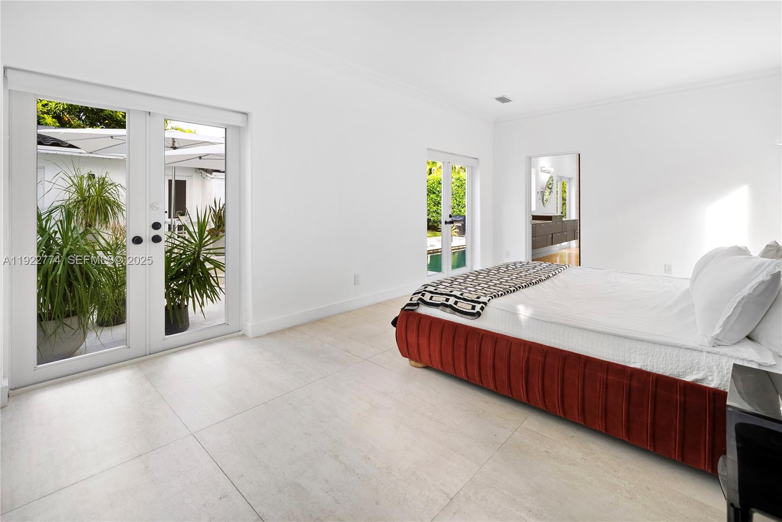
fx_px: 326
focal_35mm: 15
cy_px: 261
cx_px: 391
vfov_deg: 77.4
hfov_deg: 100.4
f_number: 6.3
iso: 400
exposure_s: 1/20
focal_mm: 15
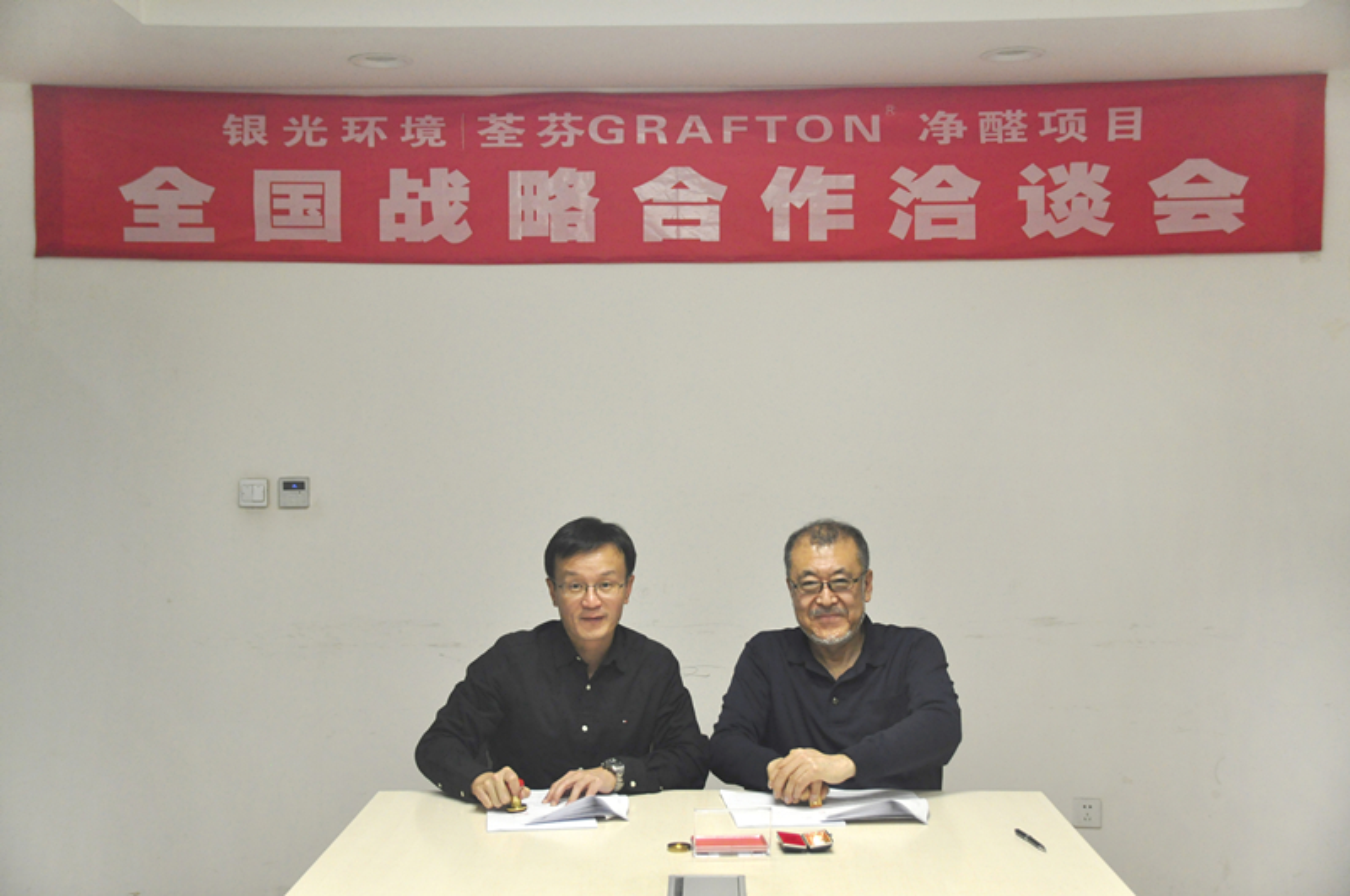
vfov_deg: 30.8
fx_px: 1629
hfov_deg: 45.0
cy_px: 448
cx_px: 675
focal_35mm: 44
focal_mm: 29
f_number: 5
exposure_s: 1/100
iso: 1000
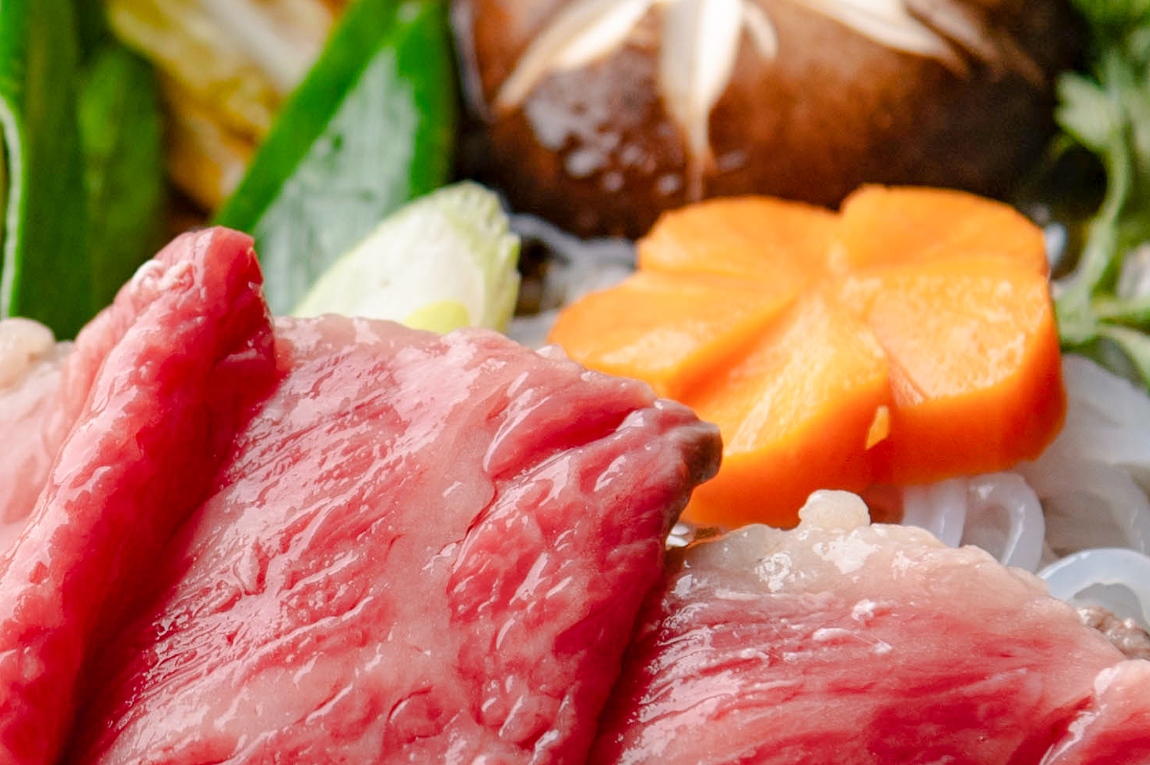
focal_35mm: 268
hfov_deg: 7.7
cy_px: 441
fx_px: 8555
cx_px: 124
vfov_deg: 5.1
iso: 200
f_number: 4
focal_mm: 65
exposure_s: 1/180
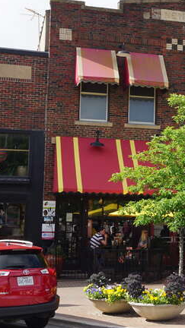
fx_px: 558
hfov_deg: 18.4
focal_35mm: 64
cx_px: 178
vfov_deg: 32.8
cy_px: 151
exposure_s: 1/100
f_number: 10
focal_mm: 22
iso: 100
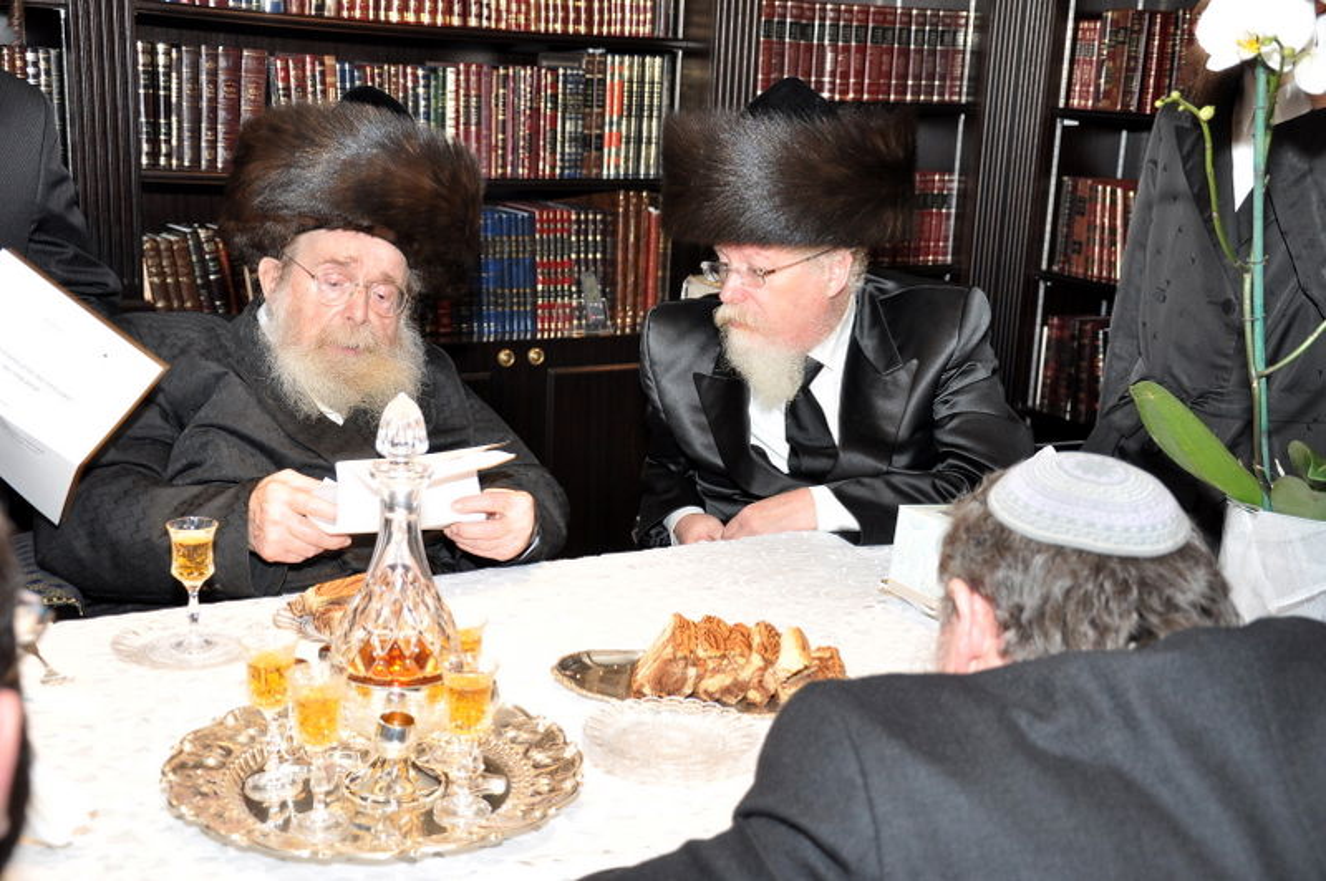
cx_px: 663
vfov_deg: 28.0
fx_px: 1767
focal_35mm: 48
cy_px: 440
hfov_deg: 41.1
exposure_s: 1/60
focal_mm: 32
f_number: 5
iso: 400
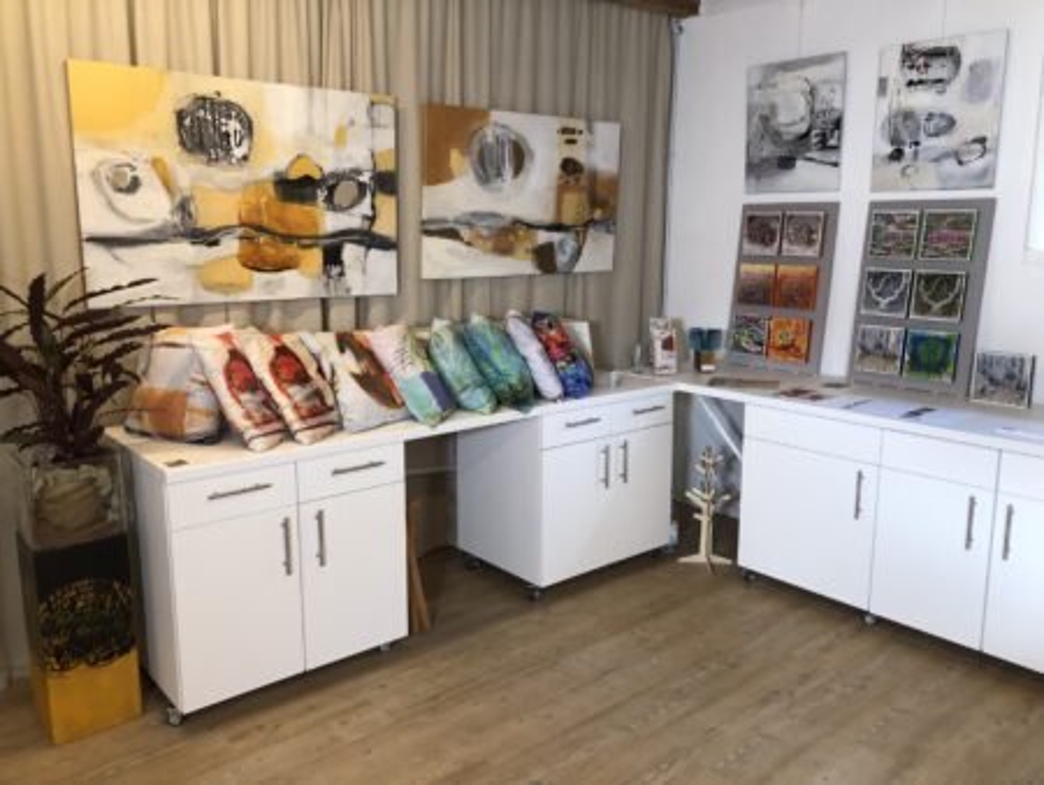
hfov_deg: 63.4
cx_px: 522
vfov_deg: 49.8
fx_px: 845
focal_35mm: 28
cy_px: 392
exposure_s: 1/25
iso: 32
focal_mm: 3.99
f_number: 1.8
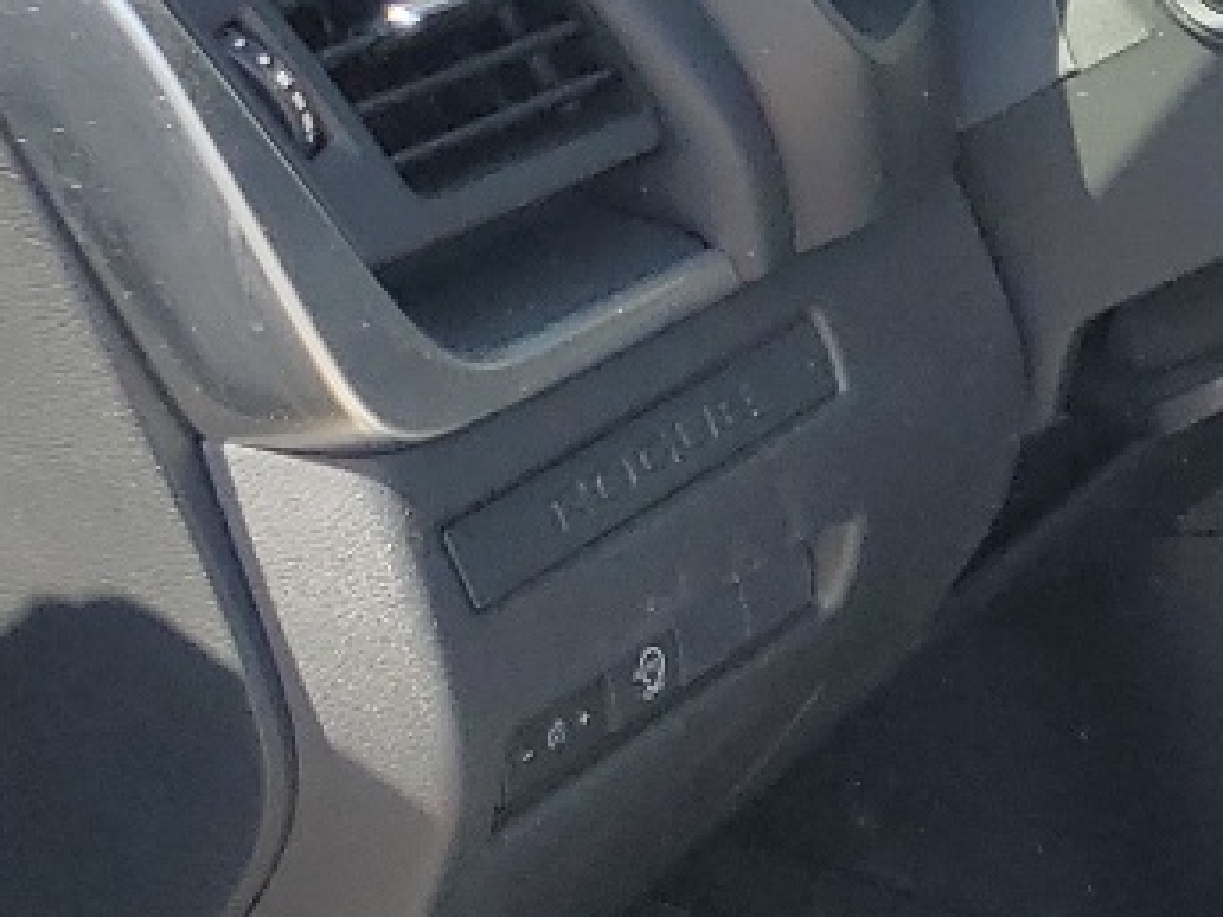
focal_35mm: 121
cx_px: 2546
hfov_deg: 13.6
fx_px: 4275
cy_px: 370
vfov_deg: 12.2
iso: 50
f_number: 1.5
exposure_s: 1/588
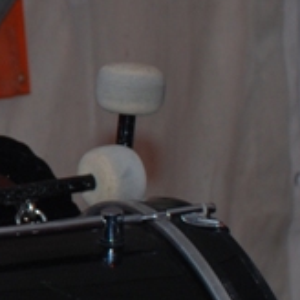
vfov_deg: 5.5
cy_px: 41
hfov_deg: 5.3
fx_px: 3118
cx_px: -496
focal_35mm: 318
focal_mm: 40
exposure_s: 1/60
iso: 200
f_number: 4.5
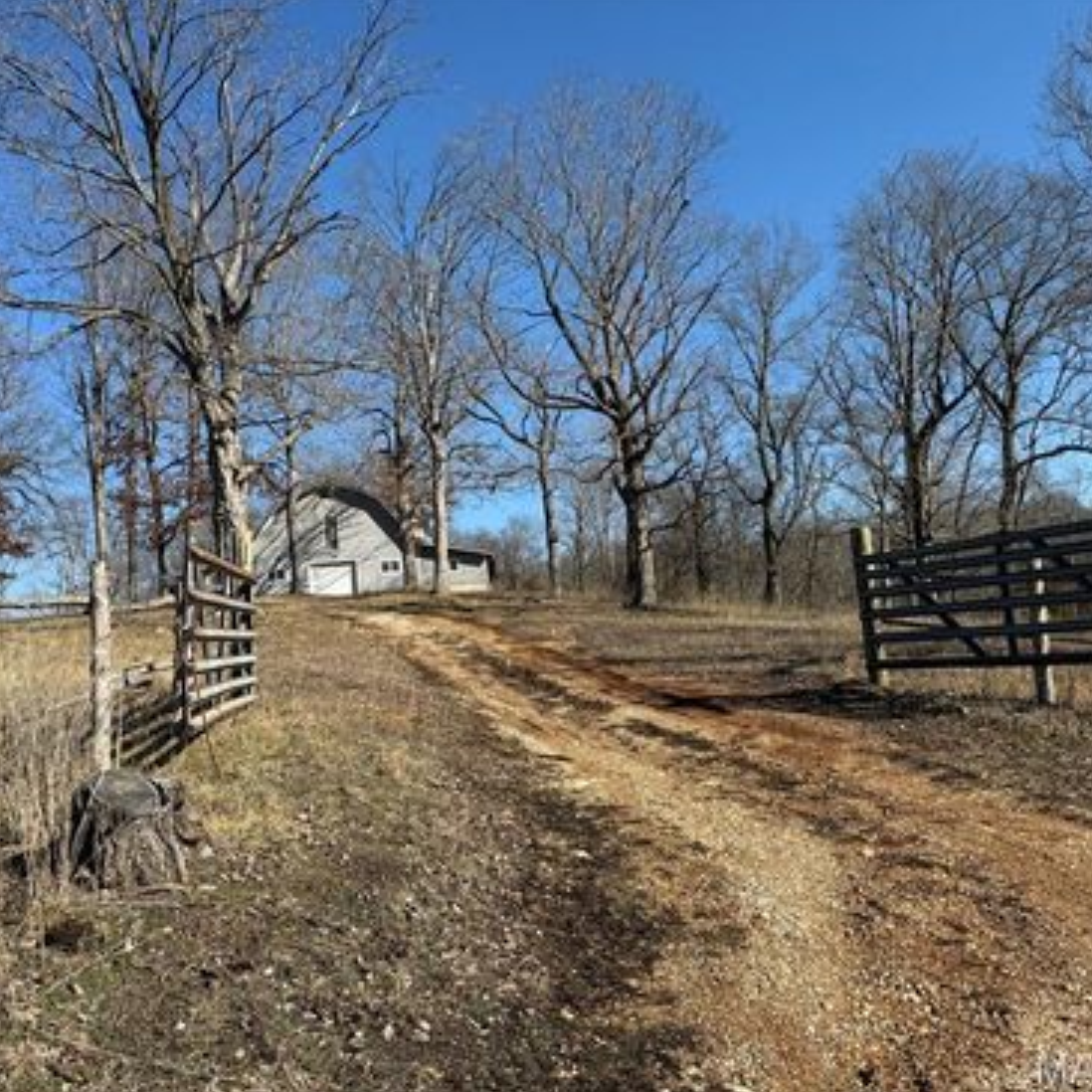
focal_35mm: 29
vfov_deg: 55.6
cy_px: 542
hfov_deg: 55.2
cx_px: 436
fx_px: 1035
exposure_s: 1/3759
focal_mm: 6.76
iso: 80
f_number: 1.78
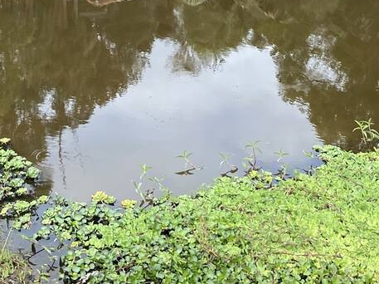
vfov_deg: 16.4
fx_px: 897
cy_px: -145
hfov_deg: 23.7
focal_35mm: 82
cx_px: 119
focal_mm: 4.25
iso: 32
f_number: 1.8
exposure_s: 1/1025
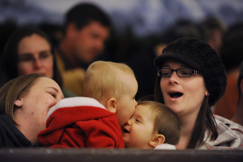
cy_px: 81
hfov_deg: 11.7
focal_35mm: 175
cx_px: 122
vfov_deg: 7.8
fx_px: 1181
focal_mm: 175
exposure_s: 1/200
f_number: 2.8
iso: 1600
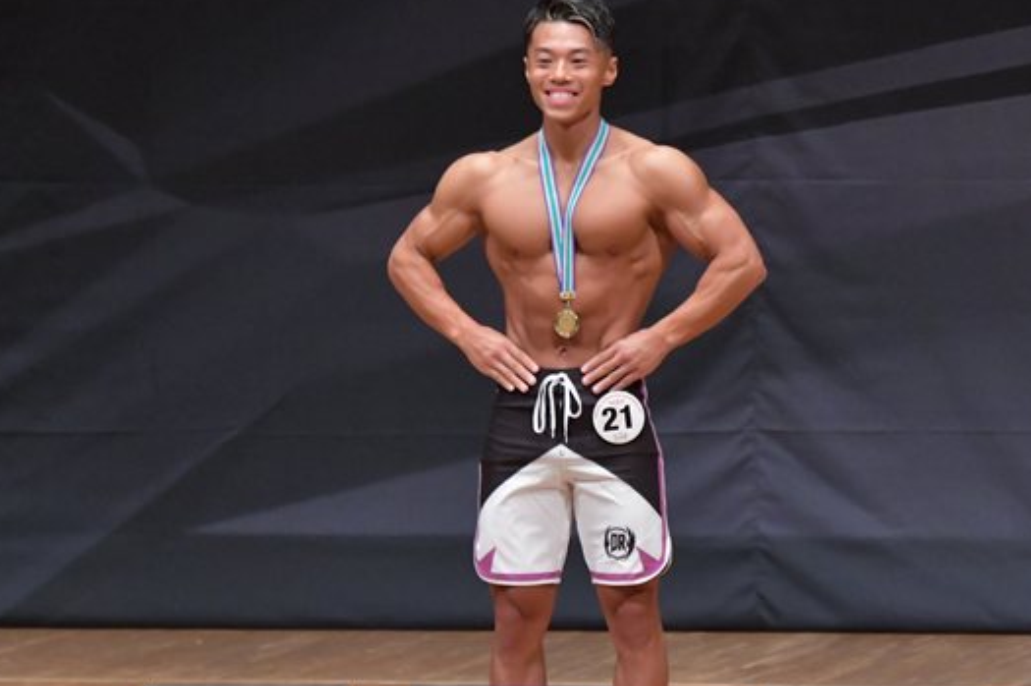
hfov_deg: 4.9
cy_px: 430
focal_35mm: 421
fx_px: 12045
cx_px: 559
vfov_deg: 3.3
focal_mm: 190
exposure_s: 1/400
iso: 6400
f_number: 5.6
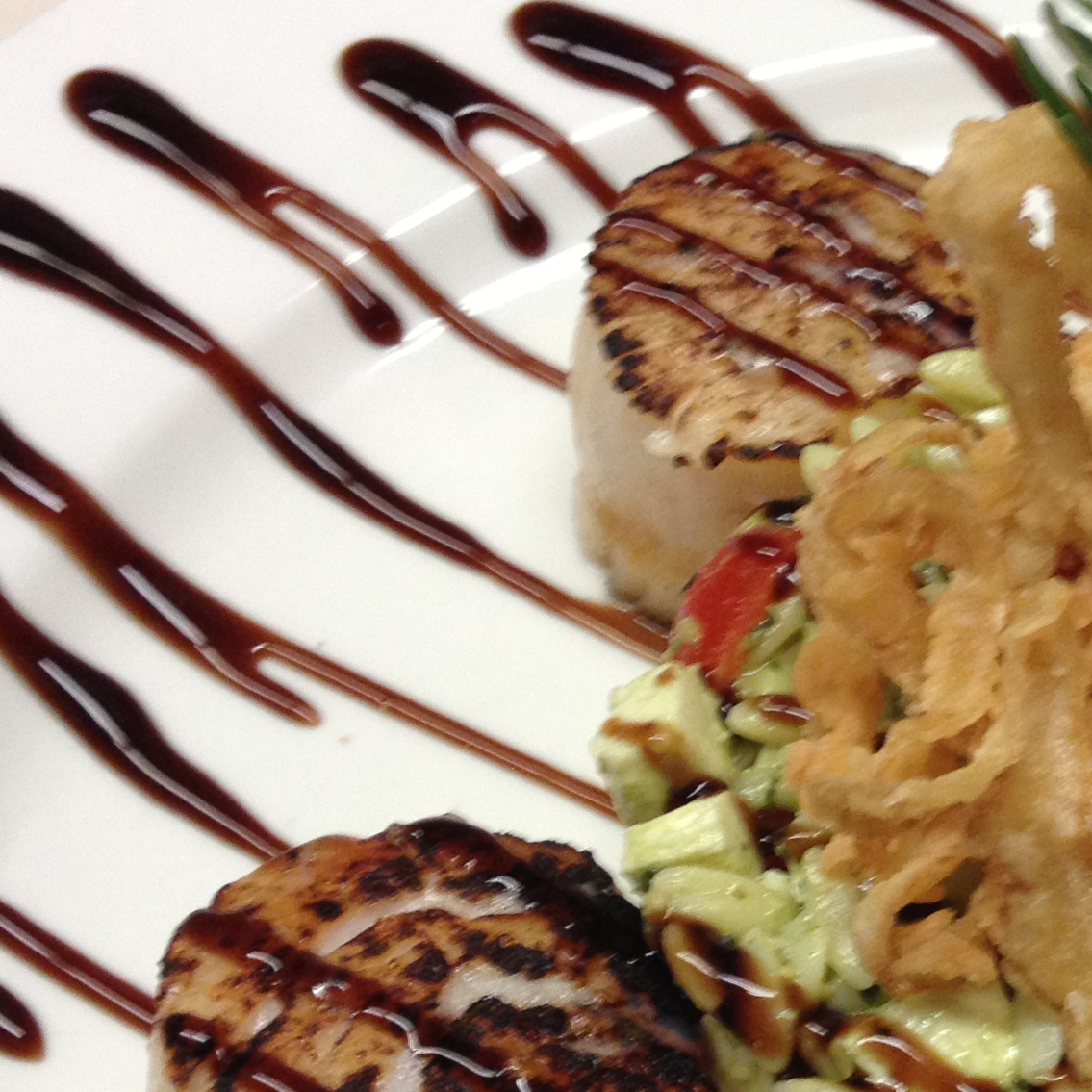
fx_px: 3176
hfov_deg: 18.7
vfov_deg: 19.4
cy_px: 832
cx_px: 1242
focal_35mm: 89
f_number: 2.4
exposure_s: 1/20
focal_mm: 4.28
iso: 125
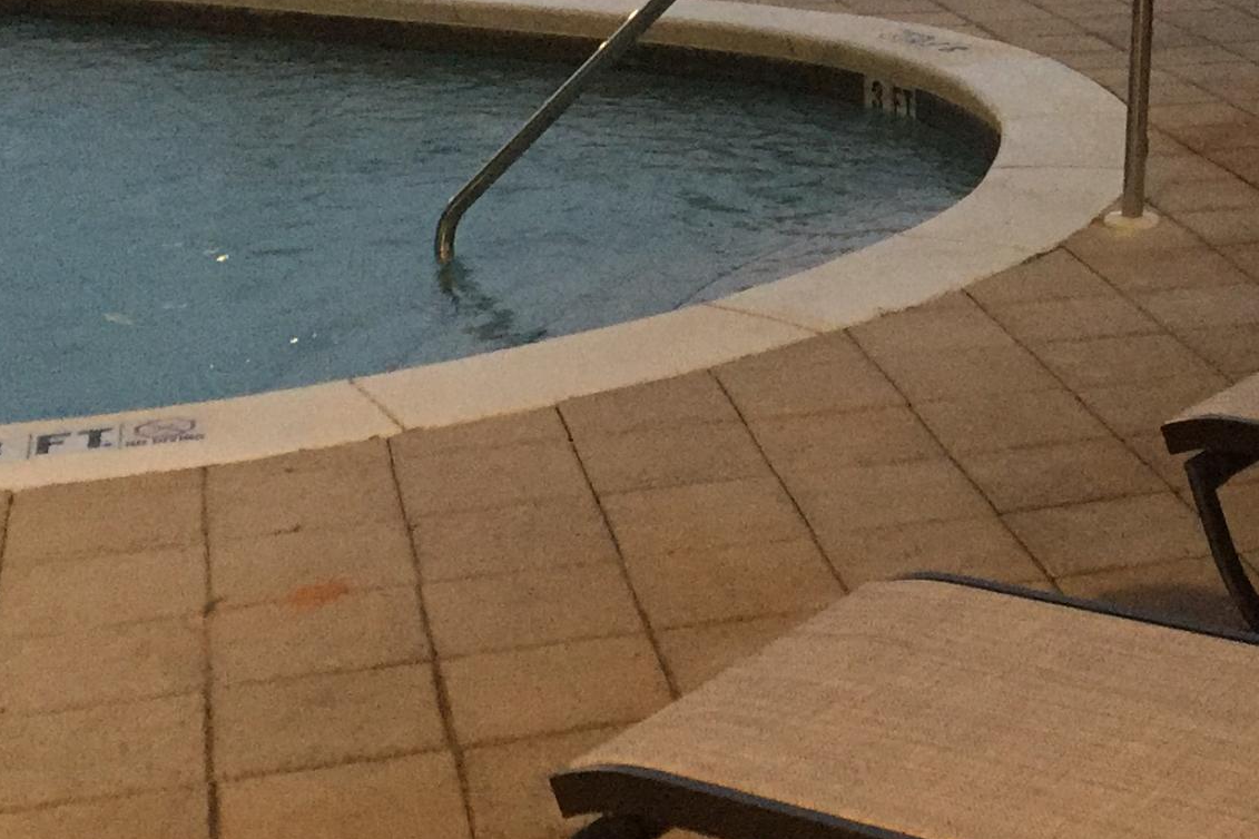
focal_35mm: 80
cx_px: 1112
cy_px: 73
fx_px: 2798
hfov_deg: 24.7
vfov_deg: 16.8
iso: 320
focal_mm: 4.15
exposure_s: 1/15
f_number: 2.2
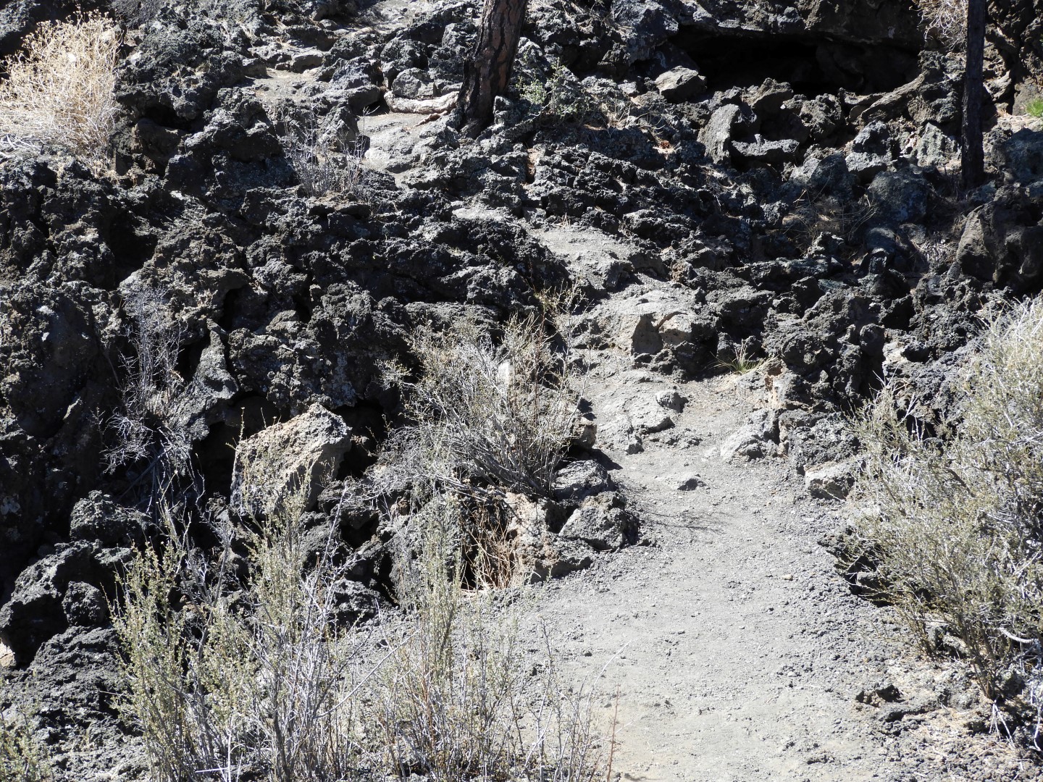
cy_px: 391
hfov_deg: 34.9
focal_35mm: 55
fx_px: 1657
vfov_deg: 26.6
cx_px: 522
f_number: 4
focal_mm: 9.9
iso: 100
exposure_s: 1/320
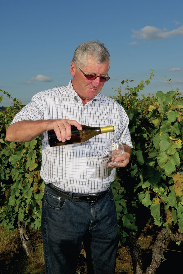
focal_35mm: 50
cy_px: 137
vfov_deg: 39.6
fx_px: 382
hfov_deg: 27.0
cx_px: 92
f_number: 22
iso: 200
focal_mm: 50
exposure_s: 1/250
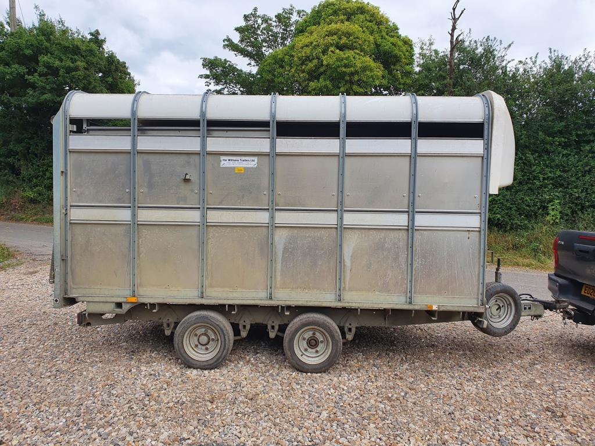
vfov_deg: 53.1
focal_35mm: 26
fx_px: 447
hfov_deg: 67.3
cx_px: 298
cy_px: 223
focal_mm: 4.32
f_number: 2.4
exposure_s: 1/998
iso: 50
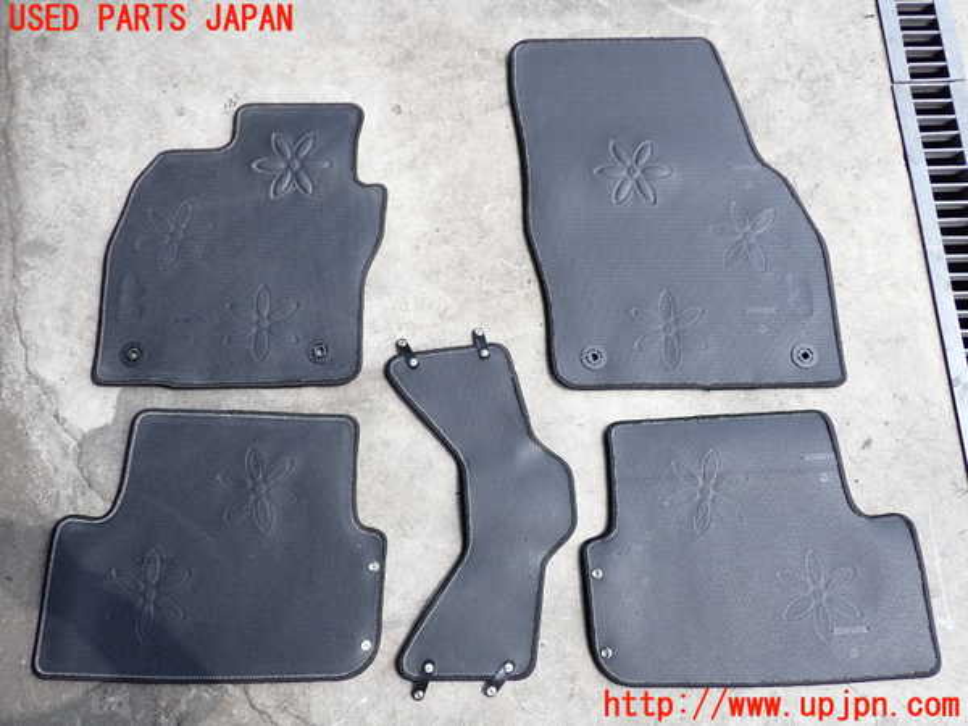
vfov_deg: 46.8
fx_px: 839
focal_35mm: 30
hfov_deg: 60.0
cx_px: 484
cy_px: 363
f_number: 2.3
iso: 100
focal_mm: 5.4
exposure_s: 1/500
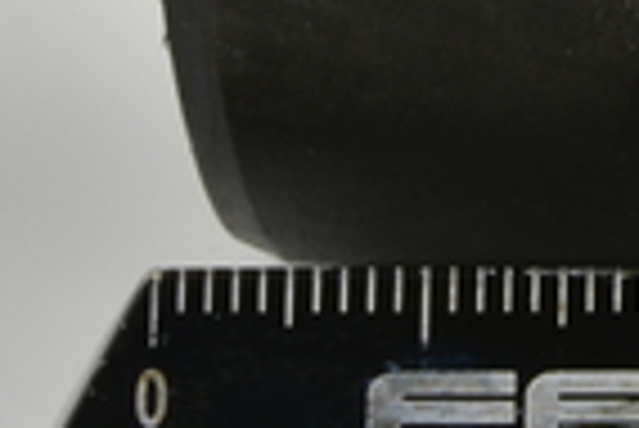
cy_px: -117
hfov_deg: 6.7
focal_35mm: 304
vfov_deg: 4.5
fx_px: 5401
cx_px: 904
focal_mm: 60
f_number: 36
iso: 64
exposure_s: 1/2.5
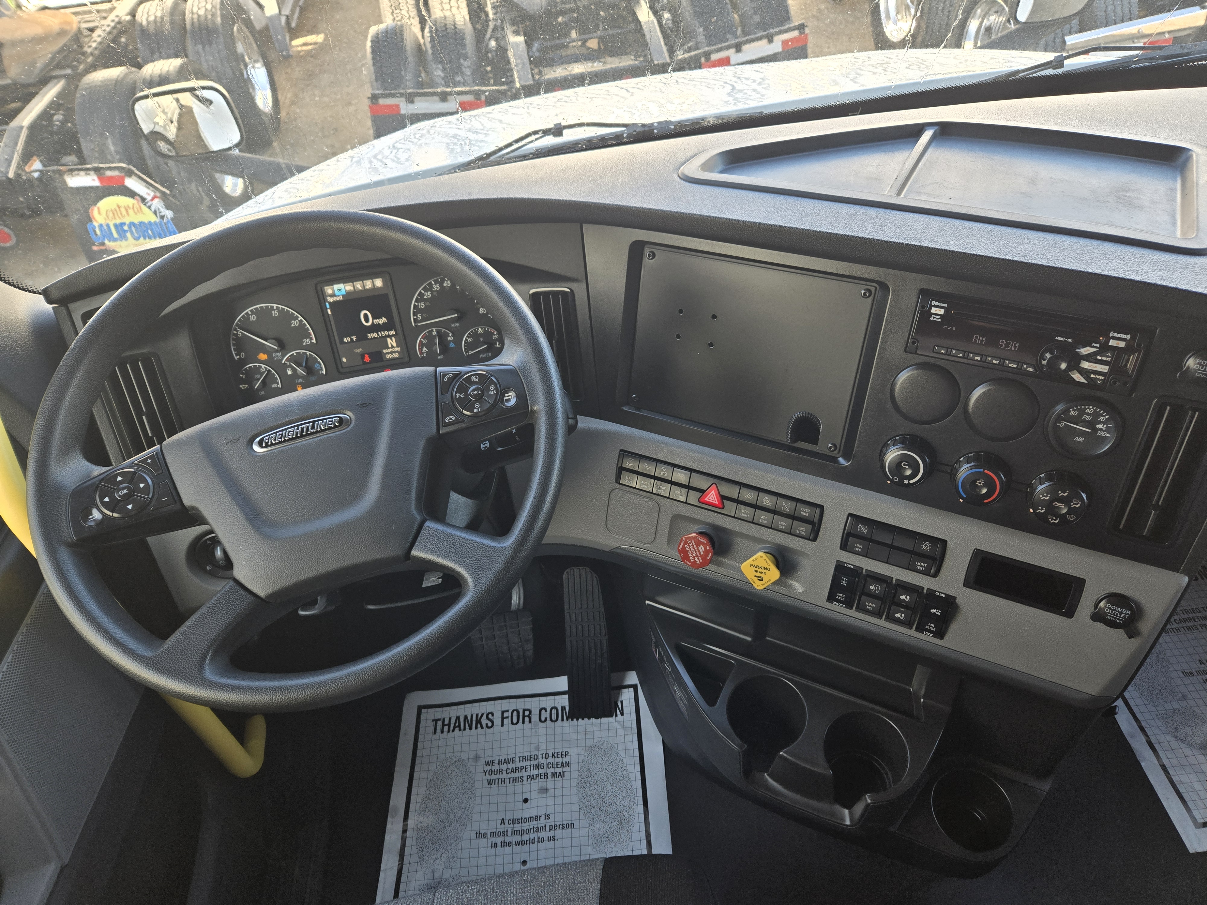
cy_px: 452
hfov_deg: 73.9
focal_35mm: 23
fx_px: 802
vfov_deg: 58.9
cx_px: 604
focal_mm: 5.4
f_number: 1.8
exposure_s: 1/180
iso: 80
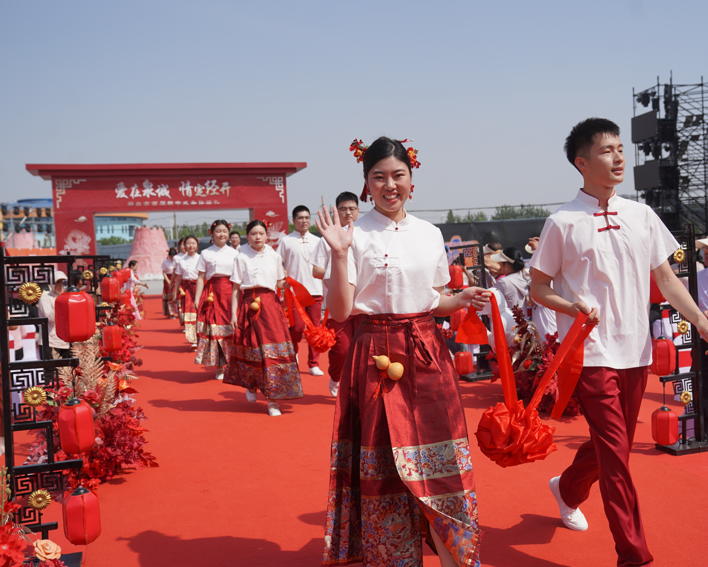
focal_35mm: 35
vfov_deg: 42.2
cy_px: 284
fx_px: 733
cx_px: 384
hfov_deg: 51.5
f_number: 4.5
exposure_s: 1/1250
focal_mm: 31
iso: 100
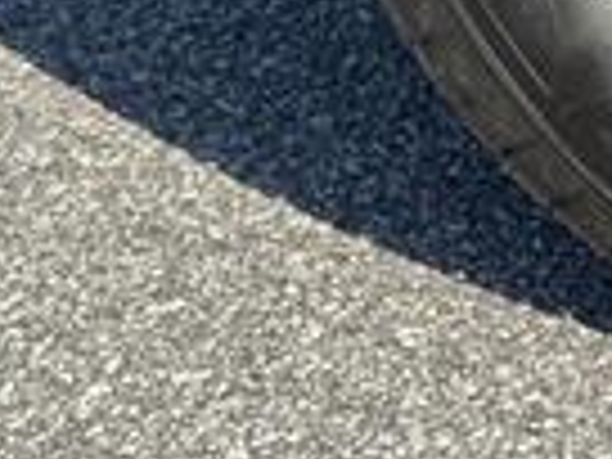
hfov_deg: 8.4
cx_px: 1094
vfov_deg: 6.4
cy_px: -387
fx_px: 3996
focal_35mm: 226
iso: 64
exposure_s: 1/1637
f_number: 1.78
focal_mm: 6.76
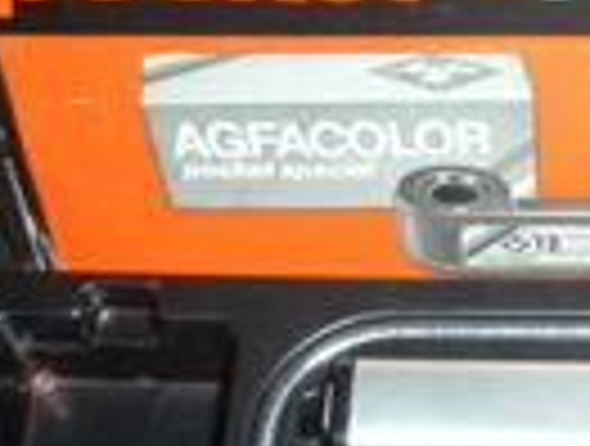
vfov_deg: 15.5
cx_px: 793
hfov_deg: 18.9
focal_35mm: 95
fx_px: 1624
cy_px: 378
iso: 100
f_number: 3.3
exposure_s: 1/30
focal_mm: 4.9
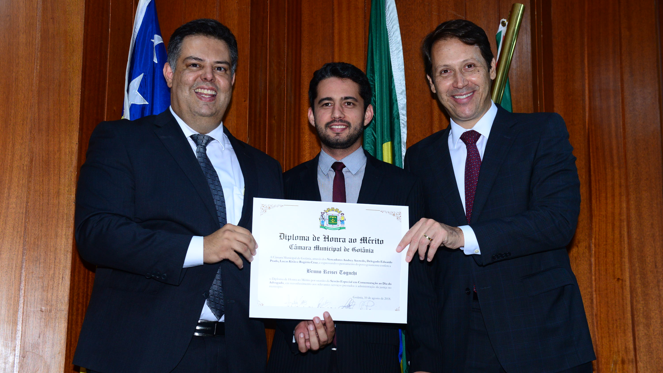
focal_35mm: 58
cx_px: 333
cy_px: 199
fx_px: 1020
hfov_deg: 36.0
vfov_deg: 20.7
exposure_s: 1/125
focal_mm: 55
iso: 2000
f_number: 6.3
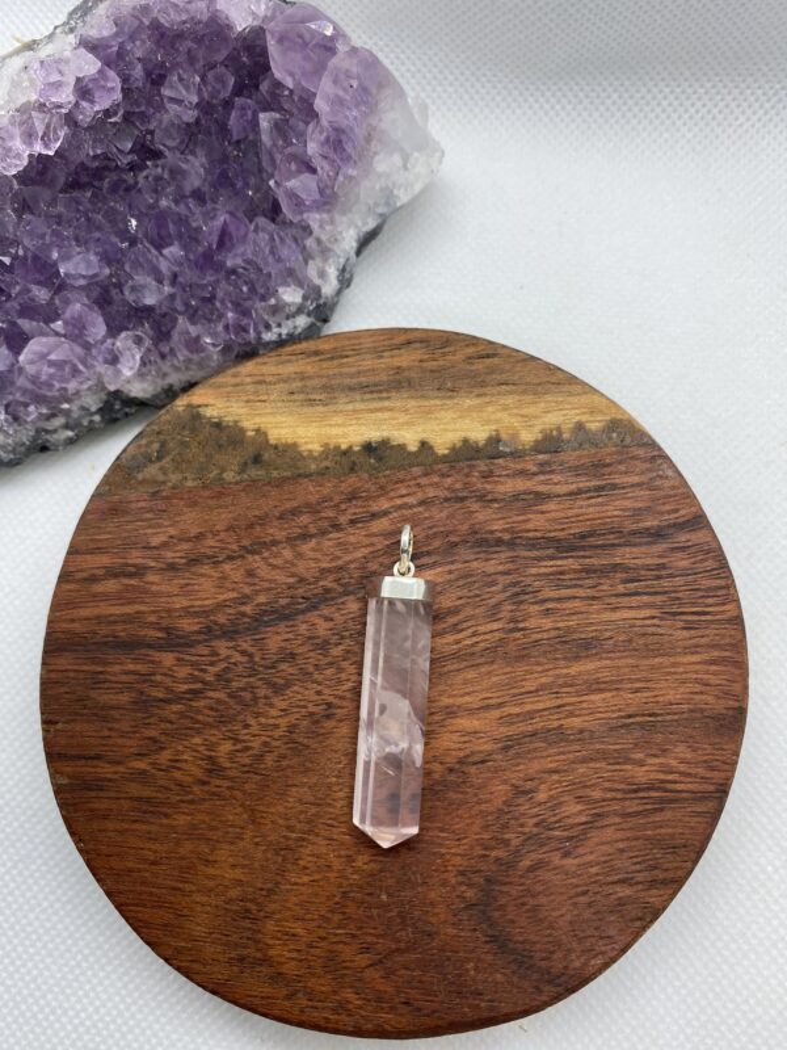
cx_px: 394
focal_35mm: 26
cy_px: 525
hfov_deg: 53.1
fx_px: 788
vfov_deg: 67.3
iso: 32
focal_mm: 4.25
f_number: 1.8
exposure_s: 1/167
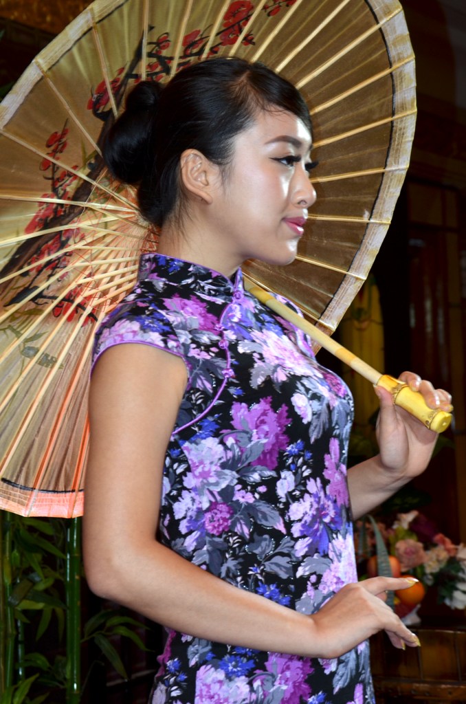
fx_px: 2048
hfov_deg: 13.0
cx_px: 233
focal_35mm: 105
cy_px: 352
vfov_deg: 19.5
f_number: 8
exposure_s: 1/40
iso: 200
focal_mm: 70
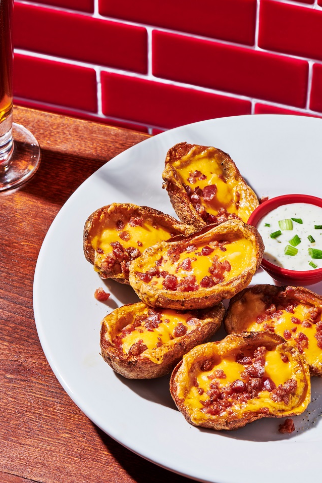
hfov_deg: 12.2
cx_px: 161
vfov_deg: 18.3
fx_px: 1501
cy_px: 239
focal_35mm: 112
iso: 64
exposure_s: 1/125
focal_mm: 105
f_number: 18
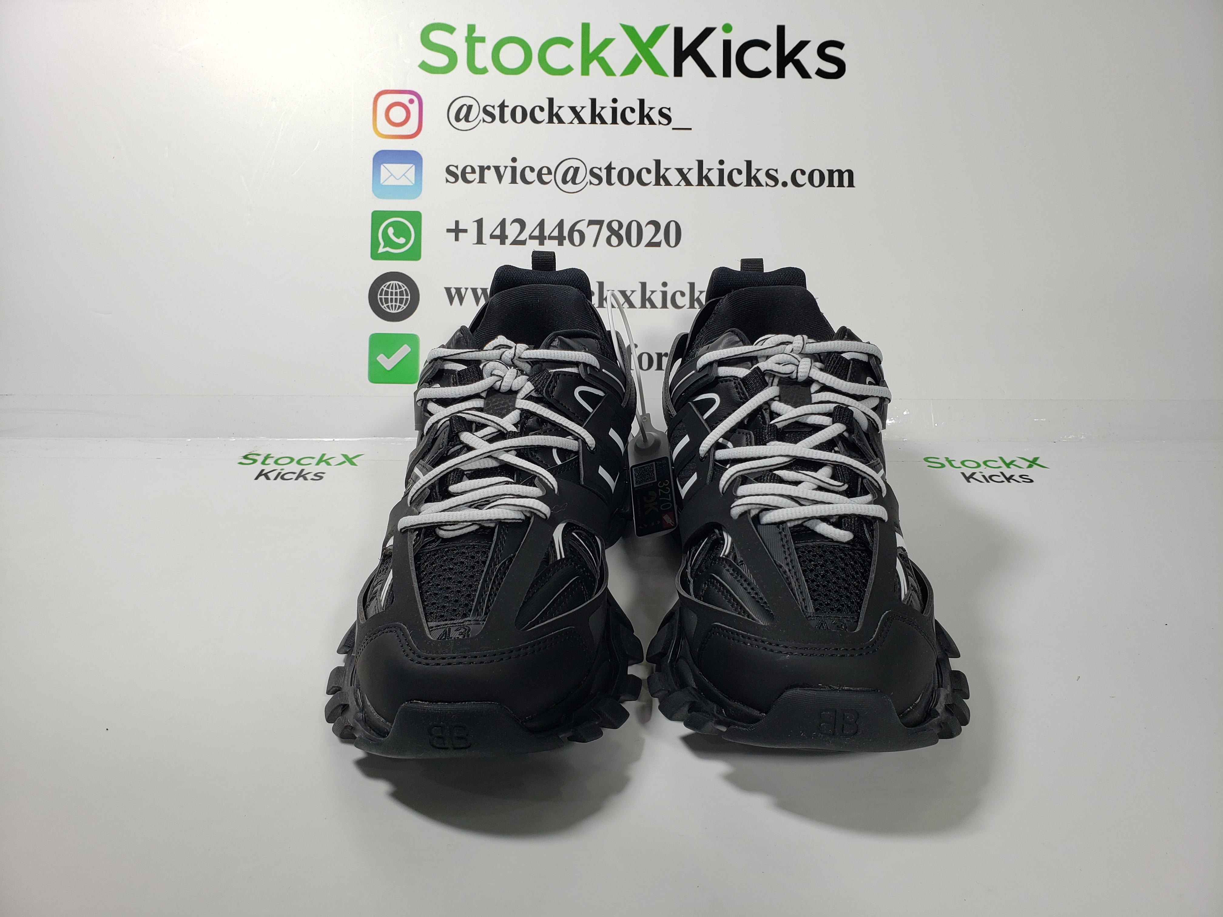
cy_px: 458
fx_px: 919
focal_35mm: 26
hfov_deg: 67.3
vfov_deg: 53.1
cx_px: 612
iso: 50
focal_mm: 4.3
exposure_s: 1/262
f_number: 2.4
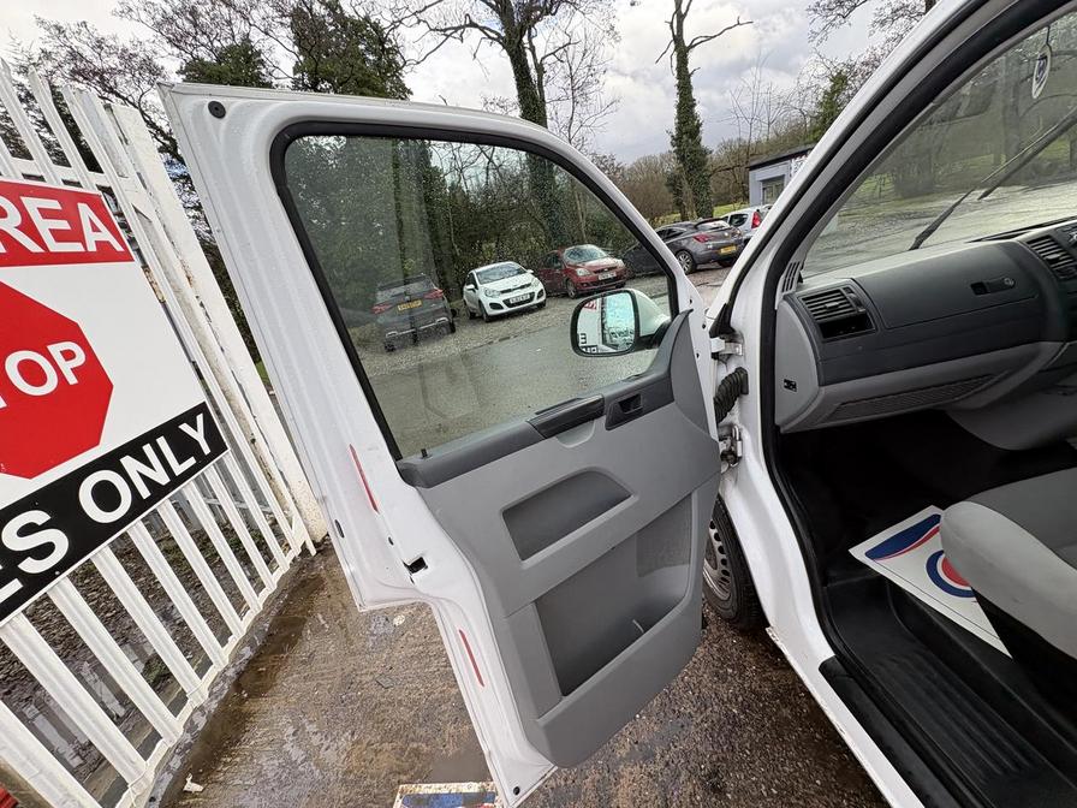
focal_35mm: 14
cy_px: 404
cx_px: 538
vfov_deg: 85.7
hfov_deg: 102.1
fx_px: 436
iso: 40
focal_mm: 2.22
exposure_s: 1/204
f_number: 2.2
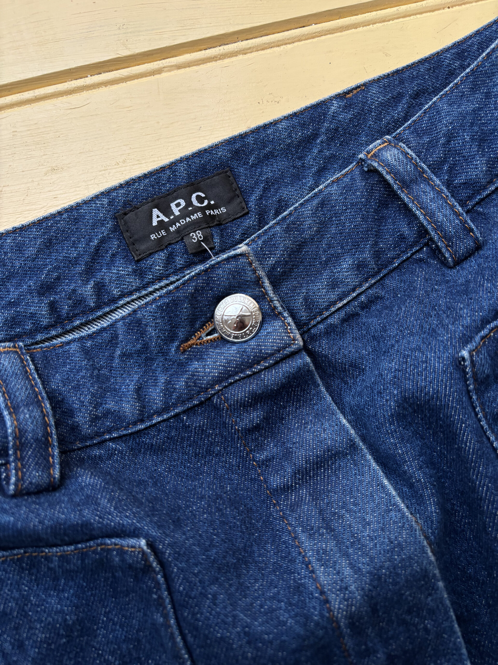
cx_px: 249
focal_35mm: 26
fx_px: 499
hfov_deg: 53.1
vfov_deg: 67.3
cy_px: 332
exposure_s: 1/121
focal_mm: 5.96
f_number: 1.6
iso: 125
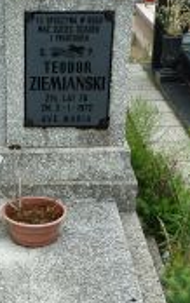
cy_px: 252
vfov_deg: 27.5
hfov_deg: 17.5
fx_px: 604
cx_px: 0
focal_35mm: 73
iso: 80
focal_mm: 4.1
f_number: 4
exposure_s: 1/250
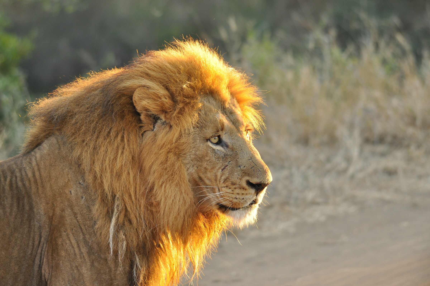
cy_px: 143
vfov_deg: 4.2
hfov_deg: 6.3
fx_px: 3937
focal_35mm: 330
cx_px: 215
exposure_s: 1/80
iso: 200
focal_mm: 220
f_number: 5.6
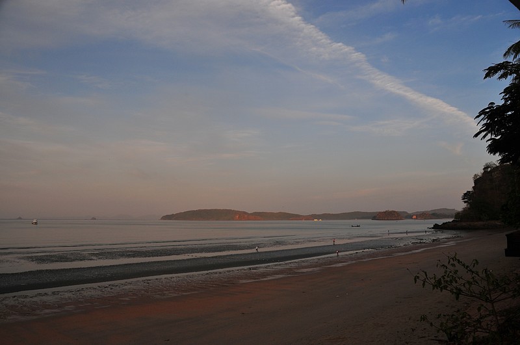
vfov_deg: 47.8
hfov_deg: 67.5
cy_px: 172
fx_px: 389
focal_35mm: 27
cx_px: 260
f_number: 6.3
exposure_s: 1/125
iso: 200
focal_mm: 18
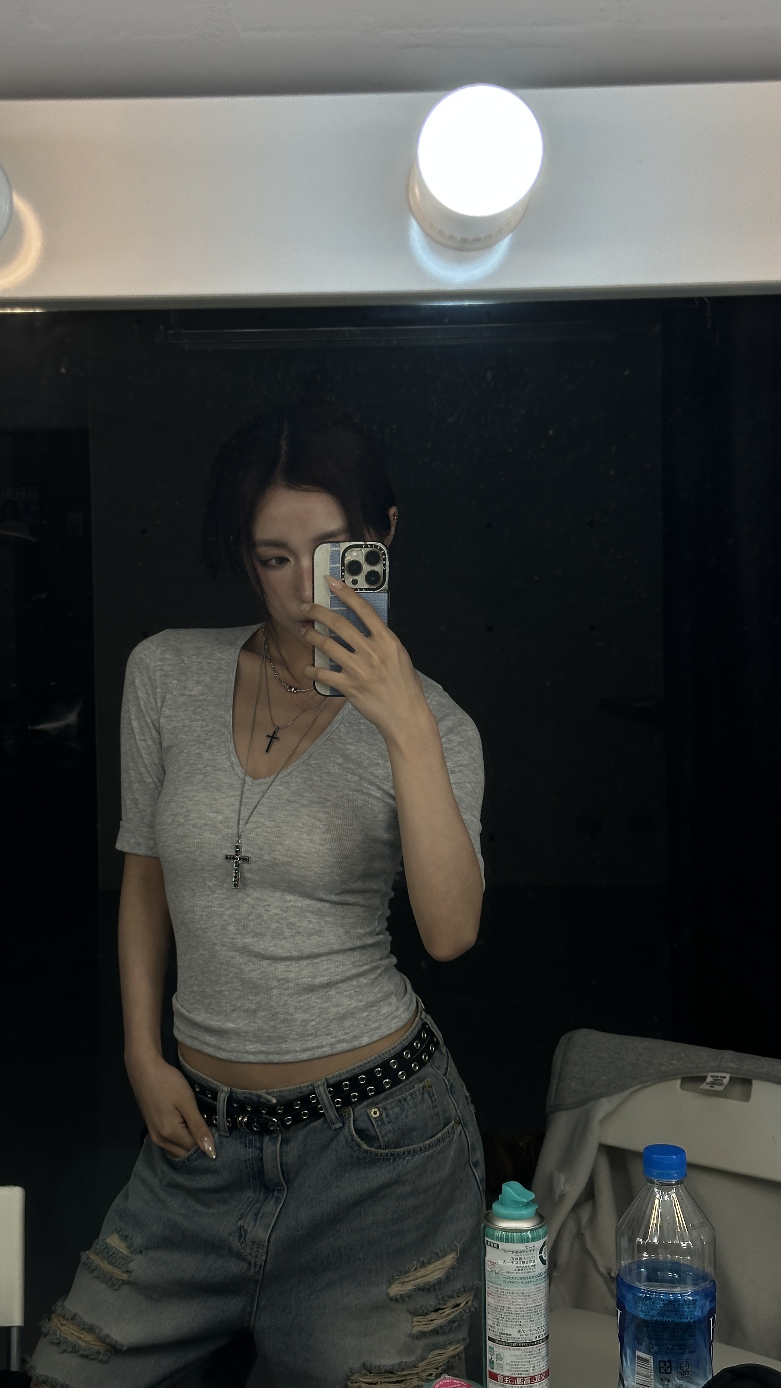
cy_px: 695
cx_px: 284
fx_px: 1951
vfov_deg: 39.2
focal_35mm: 53
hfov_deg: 22.6
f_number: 1.78
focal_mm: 6.86
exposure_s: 1/120
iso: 80
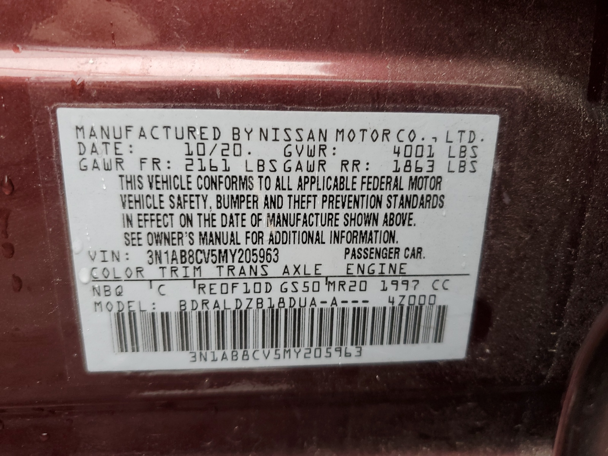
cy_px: 228
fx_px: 457
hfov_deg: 67.3
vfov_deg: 53.1
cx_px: 304
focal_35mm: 26
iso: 60
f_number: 1.5
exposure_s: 1/60.2
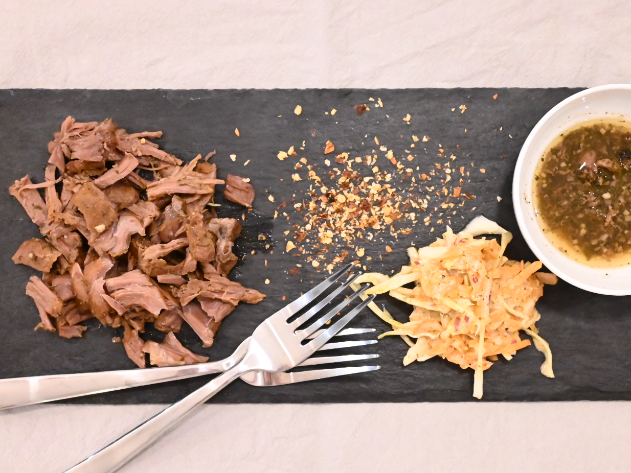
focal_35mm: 53
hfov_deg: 36.1
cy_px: 262
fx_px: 966
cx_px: 347
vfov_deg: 27.5
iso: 9000
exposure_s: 1/125
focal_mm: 28
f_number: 4.5
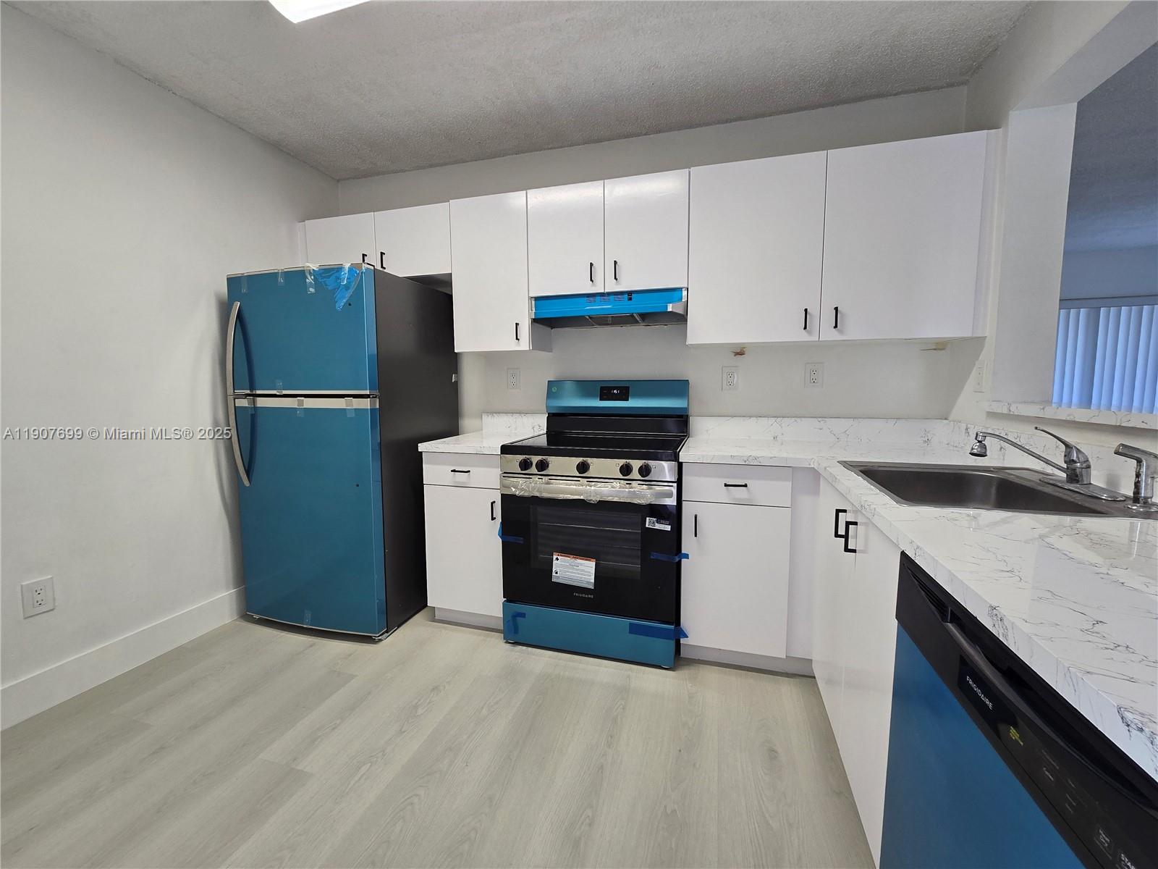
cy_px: 434
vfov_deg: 89.9
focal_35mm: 13
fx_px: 435
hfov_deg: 106.2
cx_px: 579
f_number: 2.2
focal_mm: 2.2
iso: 80
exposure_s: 1/60
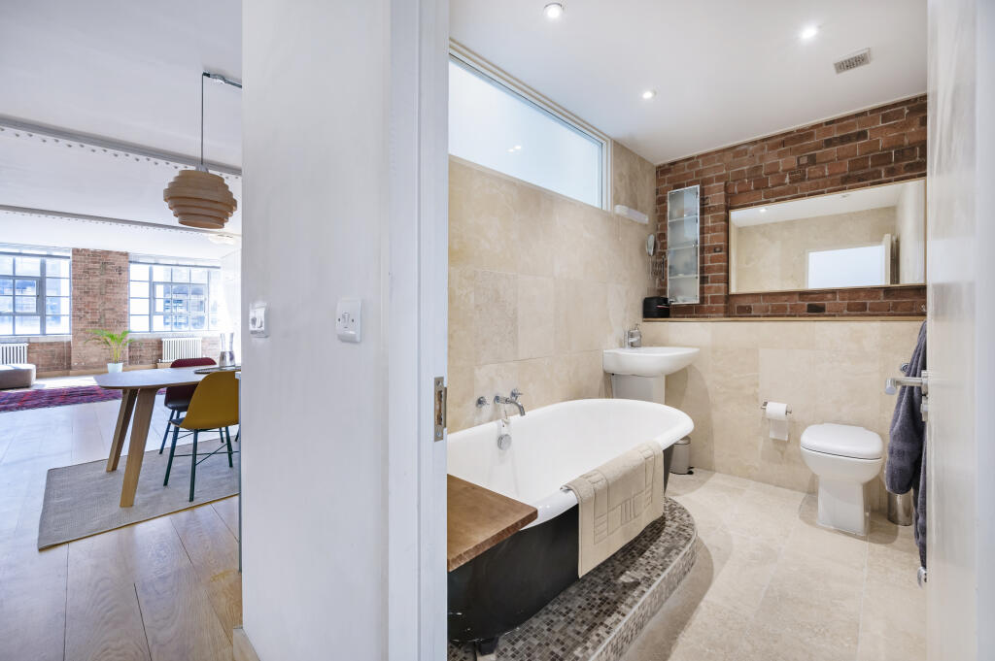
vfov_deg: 81.1
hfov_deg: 104.3
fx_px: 387
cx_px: 498
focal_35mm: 14
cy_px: 330
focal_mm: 14
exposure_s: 1/5
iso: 400
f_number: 9
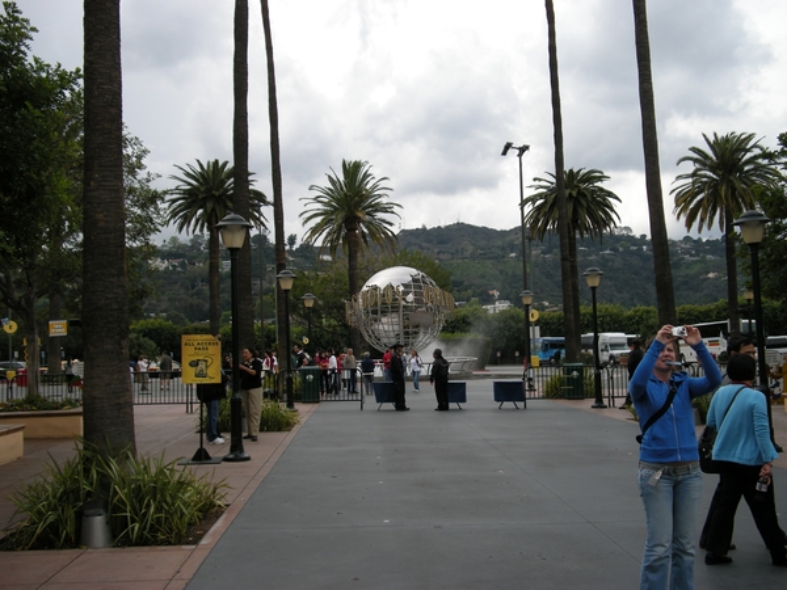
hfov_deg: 50.1
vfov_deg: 38.7
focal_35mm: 37
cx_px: 394
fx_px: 841
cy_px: 295
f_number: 2.8
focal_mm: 7.9
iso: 64
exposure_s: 1/606
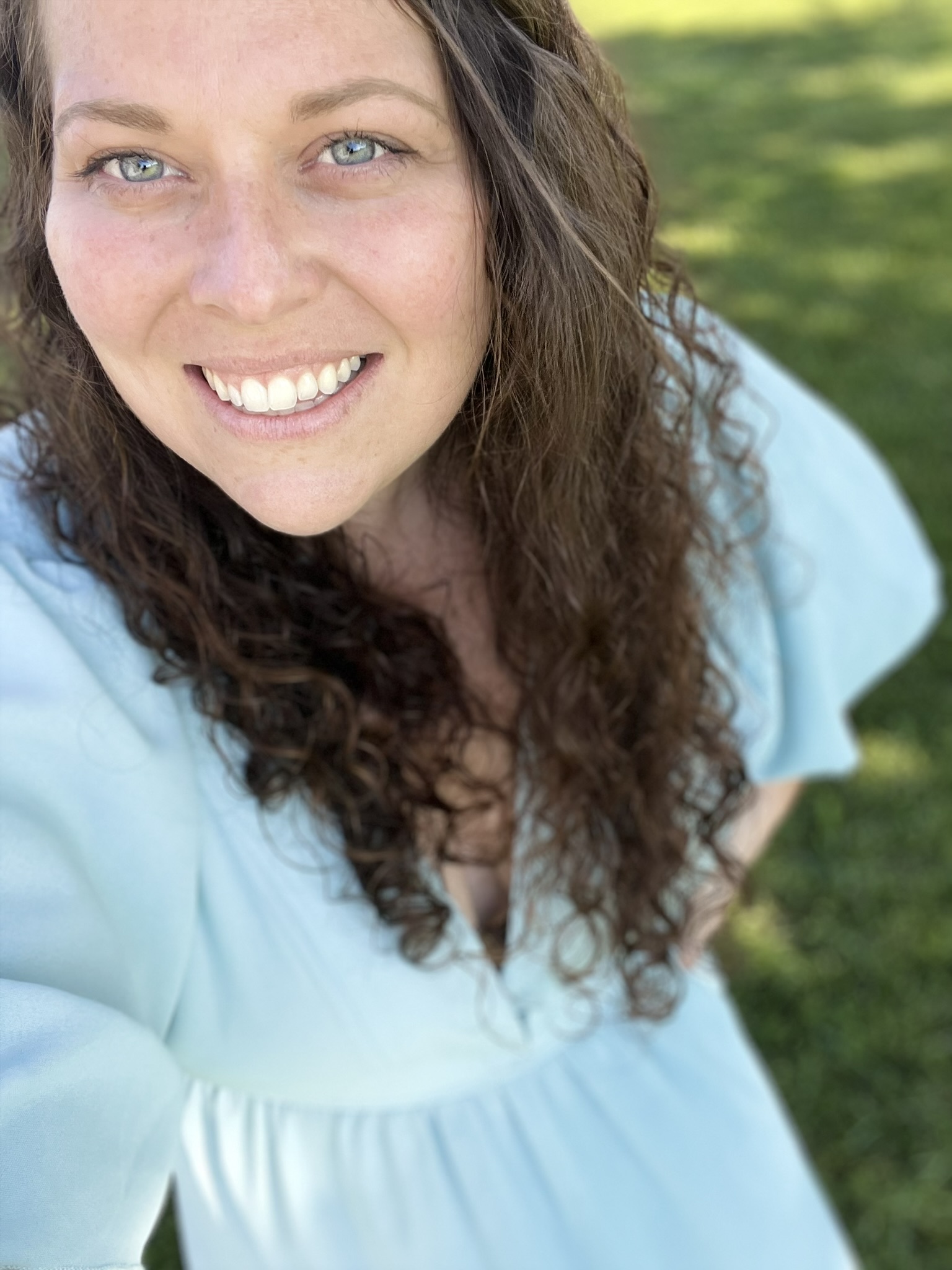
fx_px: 1100
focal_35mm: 30
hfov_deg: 46.8
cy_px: 635
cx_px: 476
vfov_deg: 60.0
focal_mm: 2.71
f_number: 2.2
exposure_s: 1/122
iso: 25
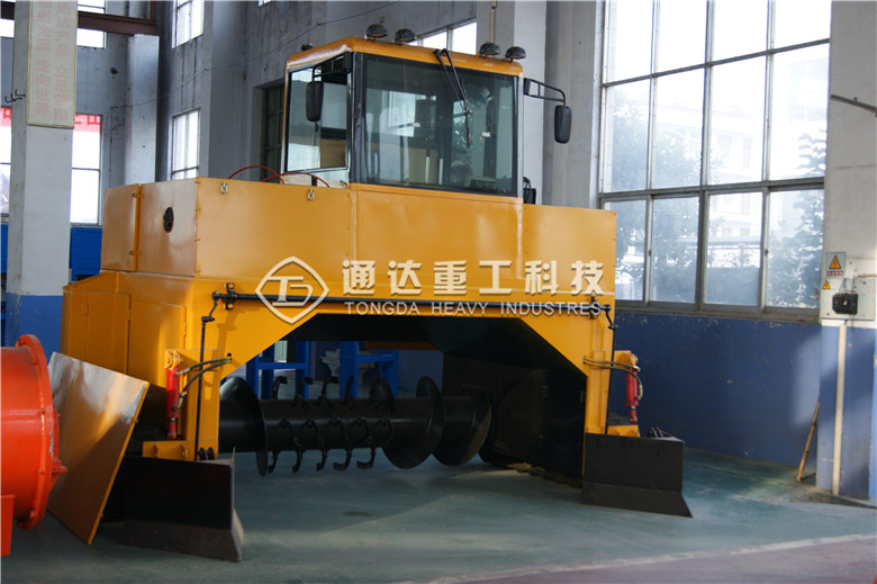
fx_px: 1096
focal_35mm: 45
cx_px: 438
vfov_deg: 29.8
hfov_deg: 43.6
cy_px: 292
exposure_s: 1/60
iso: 200
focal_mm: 30
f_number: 4.5
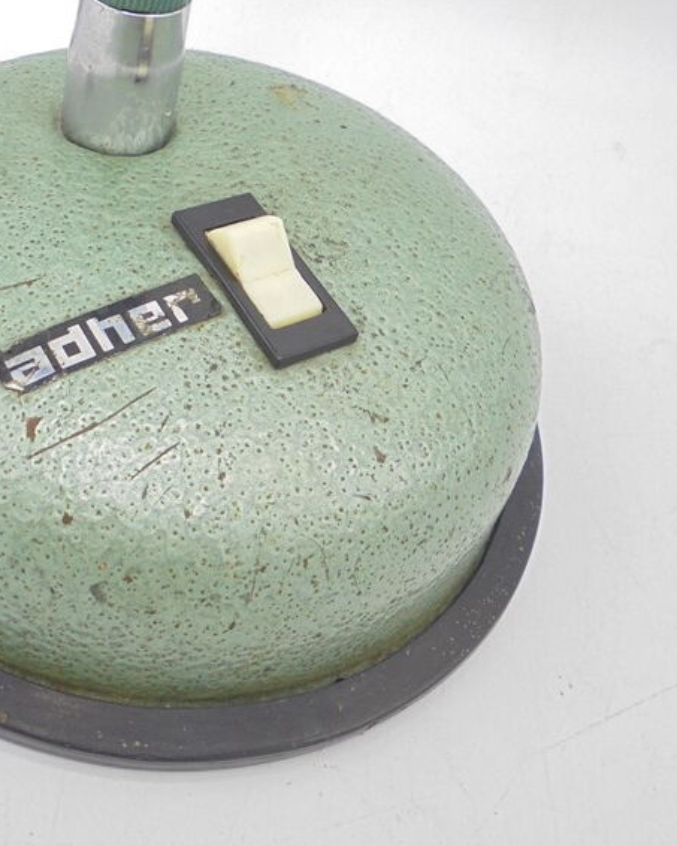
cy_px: 244
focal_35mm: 45
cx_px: 210
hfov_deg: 33.1
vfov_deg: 40.3
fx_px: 1127
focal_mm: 5.3
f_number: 3.7
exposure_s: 1/40
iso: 100
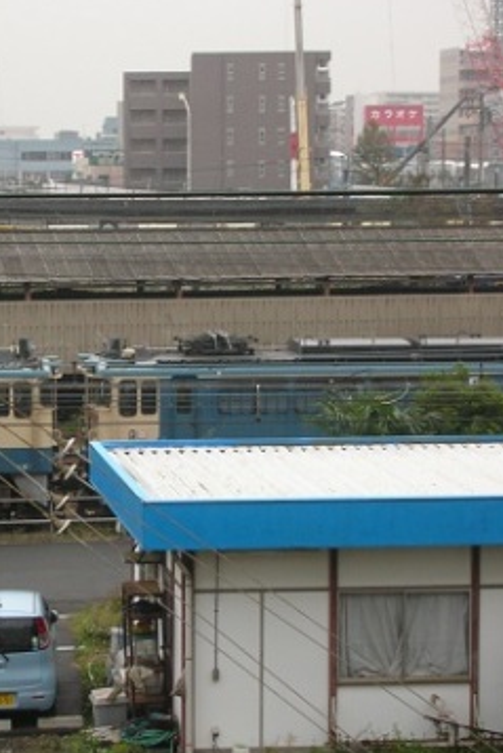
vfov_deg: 17.2
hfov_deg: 11.5
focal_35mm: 119
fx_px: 2491
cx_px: 114
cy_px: 383
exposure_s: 1/24.1
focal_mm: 13.7
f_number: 4.2
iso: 50
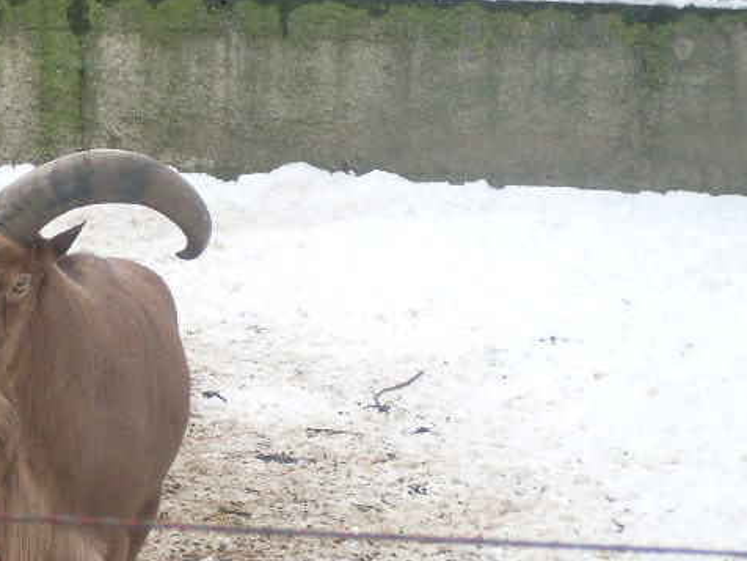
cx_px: -44
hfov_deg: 8.0
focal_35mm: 245
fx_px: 5287
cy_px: 399
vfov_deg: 6.1
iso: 100
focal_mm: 18.9
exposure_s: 1/90
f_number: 5.2
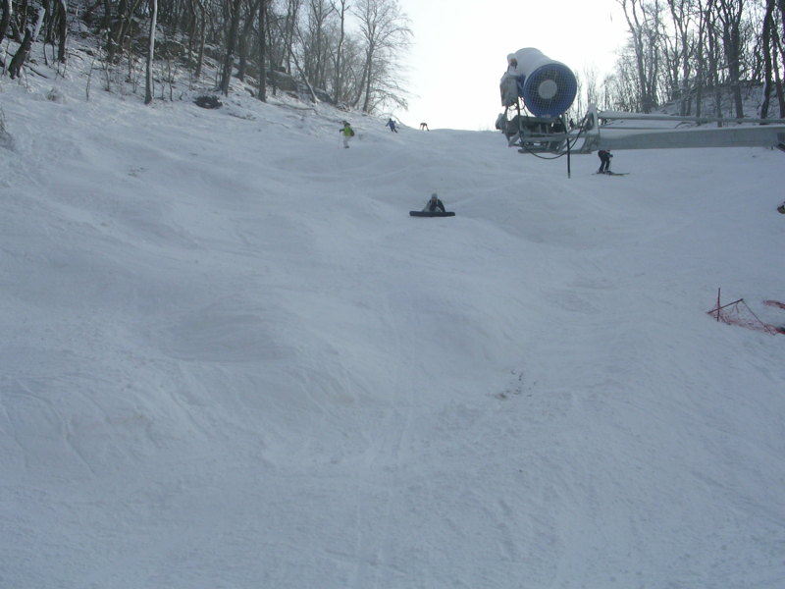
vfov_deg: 35.1
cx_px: 392
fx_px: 930
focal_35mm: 41
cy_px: 294
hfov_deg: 45.8
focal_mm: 6.2
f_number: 5.8
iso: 50
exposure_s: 1/332
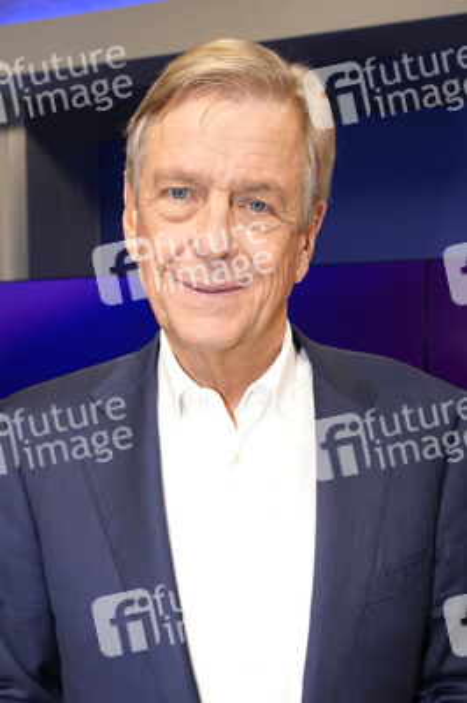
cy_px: 352
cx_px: 234
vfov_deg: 57.3
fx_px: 643
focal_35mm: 33
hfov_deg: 39.9
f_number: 5.6
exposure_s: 1/125
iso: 2000
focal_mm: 33
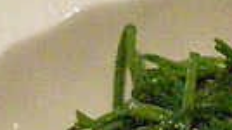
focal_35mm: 171
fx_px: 1051
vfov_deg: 6.8
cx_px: 277
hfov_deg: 12.3
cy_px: 263
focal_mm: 5.8
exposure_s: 1/82.5
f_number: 2.8
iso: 1600
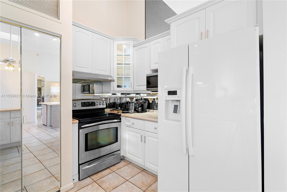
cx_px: 144
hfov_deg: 96.7
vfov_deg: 73.7
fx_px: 128
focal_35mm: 16
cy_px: 96
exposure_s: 1/2
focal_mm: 16
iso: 400
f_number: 8
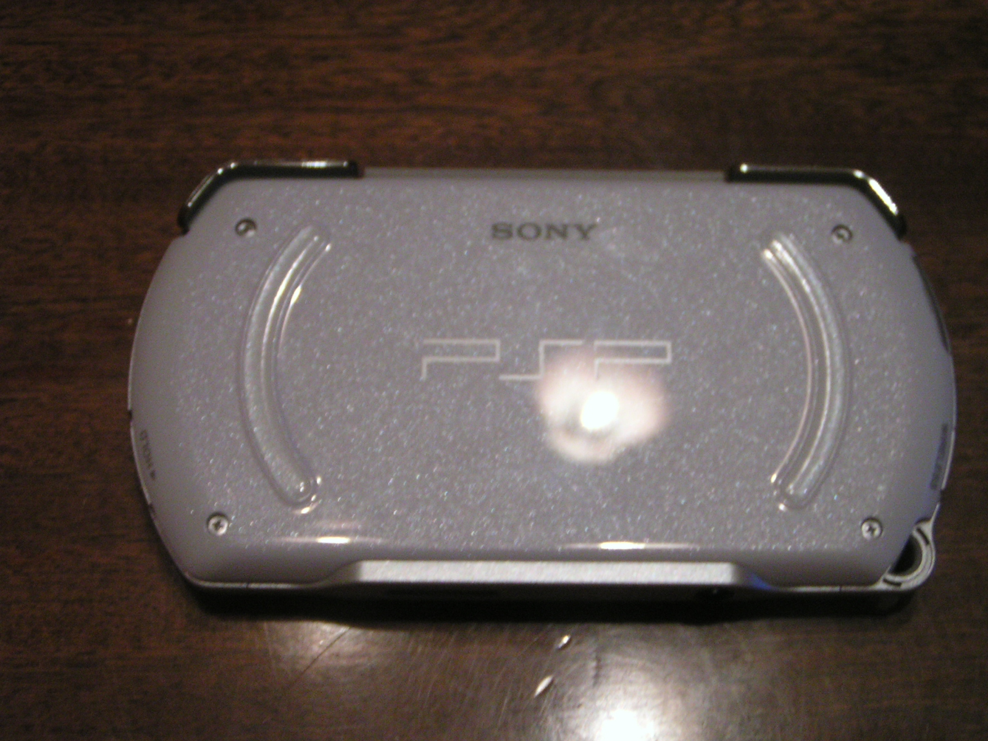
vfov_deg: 27.0
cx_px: 494
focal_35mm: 54
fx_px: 1541
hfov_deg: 35.5
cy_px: 370
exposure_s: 1/30
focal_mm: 8.3
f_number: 3.2
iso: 200
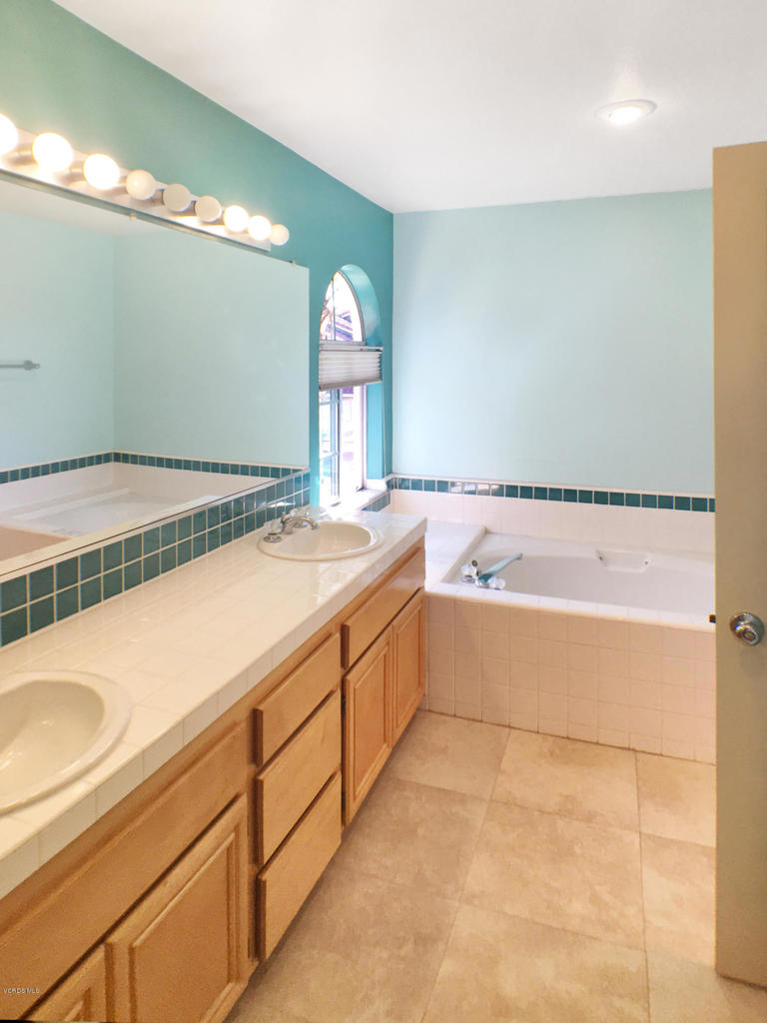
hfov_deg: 48.2
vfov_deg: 61.7
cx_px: 384
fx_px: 857
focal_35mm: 29
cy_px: 512
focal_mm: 4.15
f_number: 2.2
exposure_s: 1/120
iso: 40
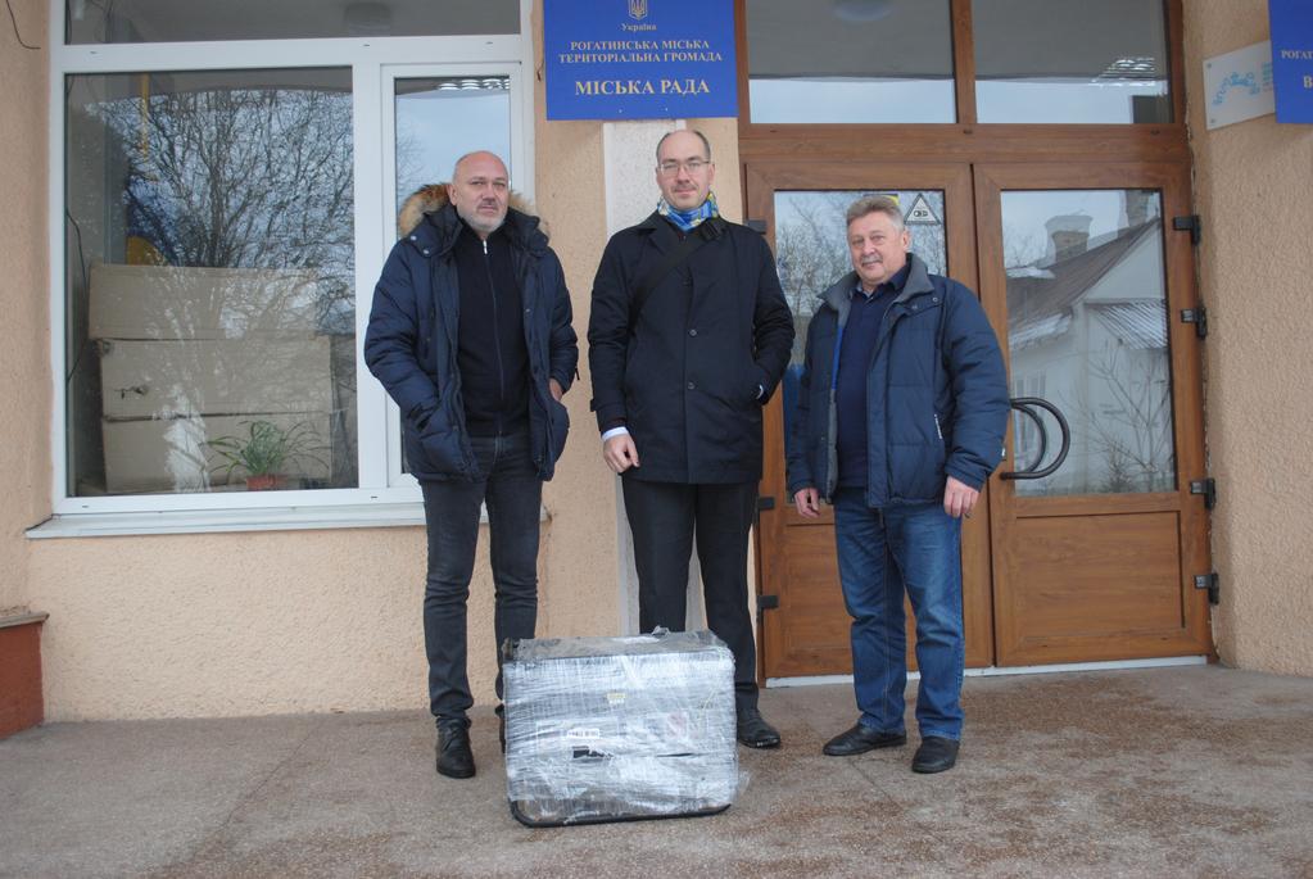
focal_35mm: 33
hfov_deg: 57.2
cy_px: 440
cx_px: 656
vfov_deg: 40.1
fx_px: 1205
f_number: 3.8
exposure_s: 1/125
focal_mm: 22
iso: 400
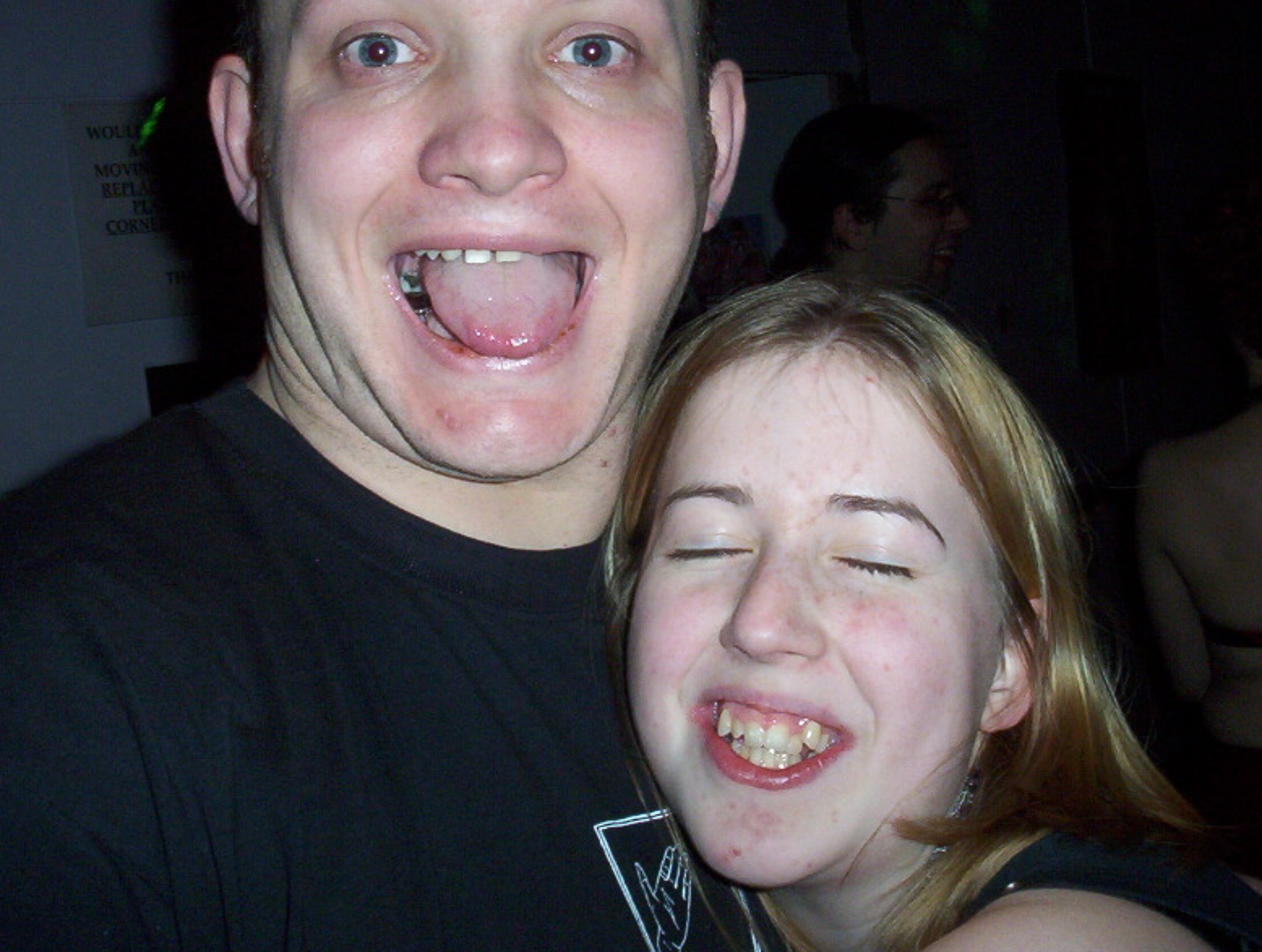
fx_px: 1863
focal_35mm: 51
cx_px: 693
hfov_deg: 37.4
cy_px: 426
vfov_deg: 28.6
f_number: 4.5
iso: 140
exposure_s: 1/30
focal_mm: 6
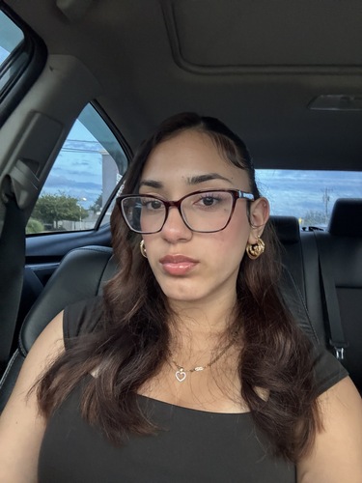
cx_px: 181
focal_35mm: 23
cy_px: 242
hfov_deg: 58.9
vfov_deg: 73.9
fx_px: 321
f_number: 1.9
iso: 500
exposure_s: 1/30
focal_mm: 2.69
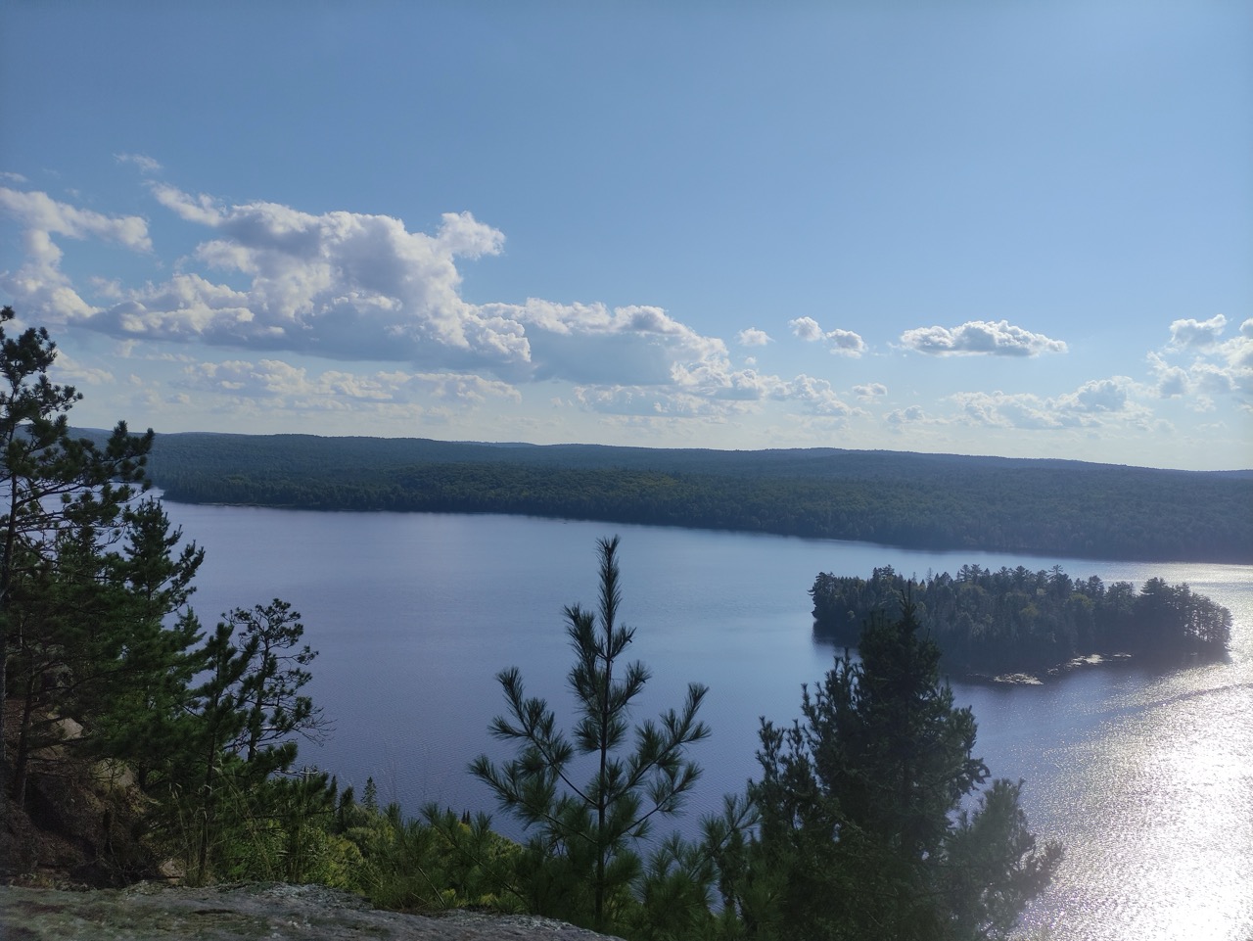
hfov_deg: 69.4
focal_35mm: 25
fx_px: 905
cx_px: 626
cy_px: 470
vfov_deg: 54.9
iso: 100
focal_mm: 5.43
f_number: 1.89
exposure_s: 1/5488
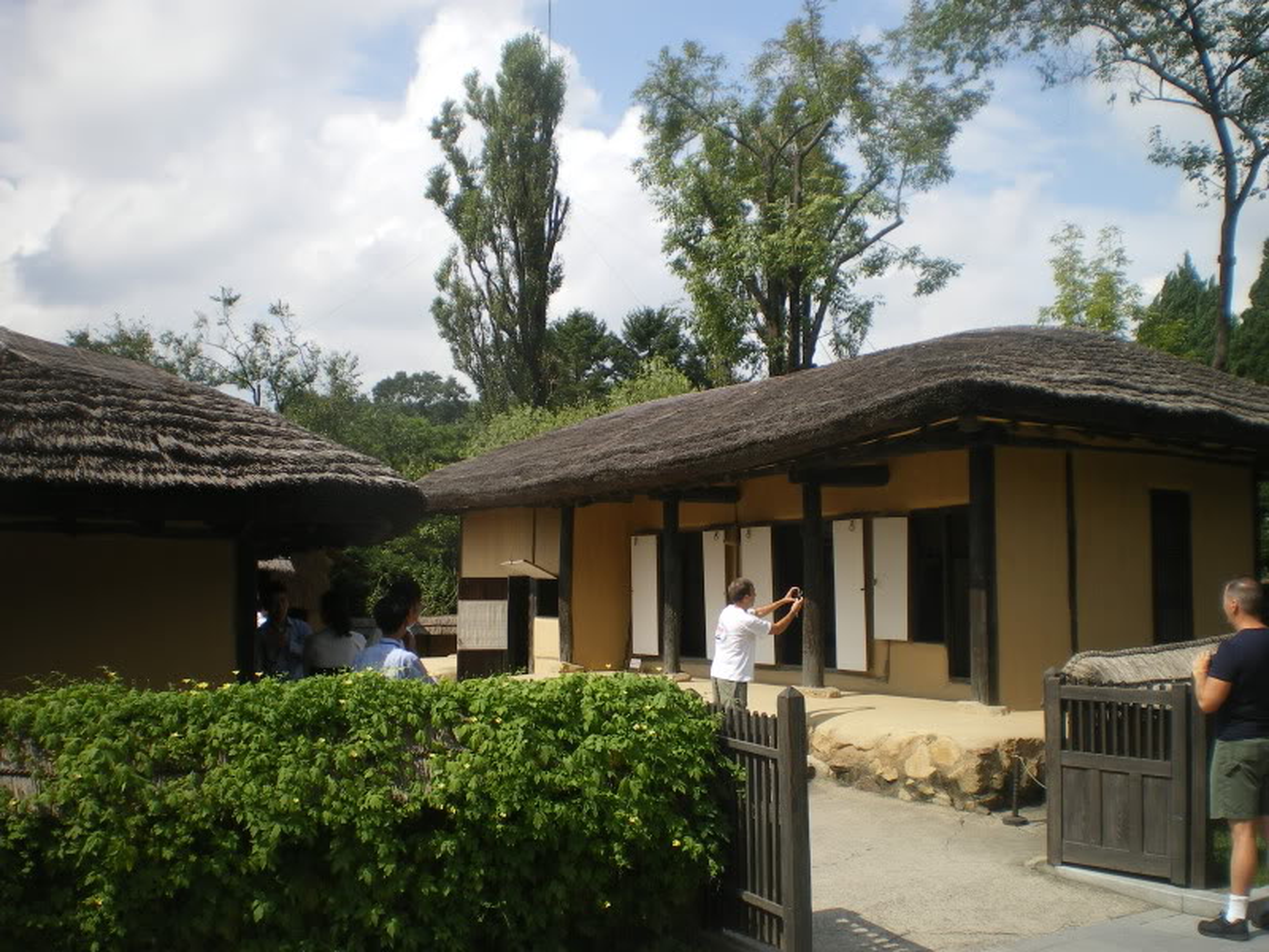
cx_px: 634
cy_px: 476
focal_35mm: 36
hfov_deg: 51.4
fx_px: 1320
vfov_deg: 39.7
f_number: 4.6
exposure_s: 1/400
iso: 50
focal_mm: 6.3
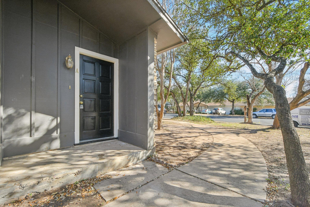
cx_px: 155
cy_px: 104
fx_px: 129
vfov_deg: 77.3
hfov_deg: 100.4
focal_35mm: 15
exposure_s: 1/200
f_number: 8
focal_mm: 10
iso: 400
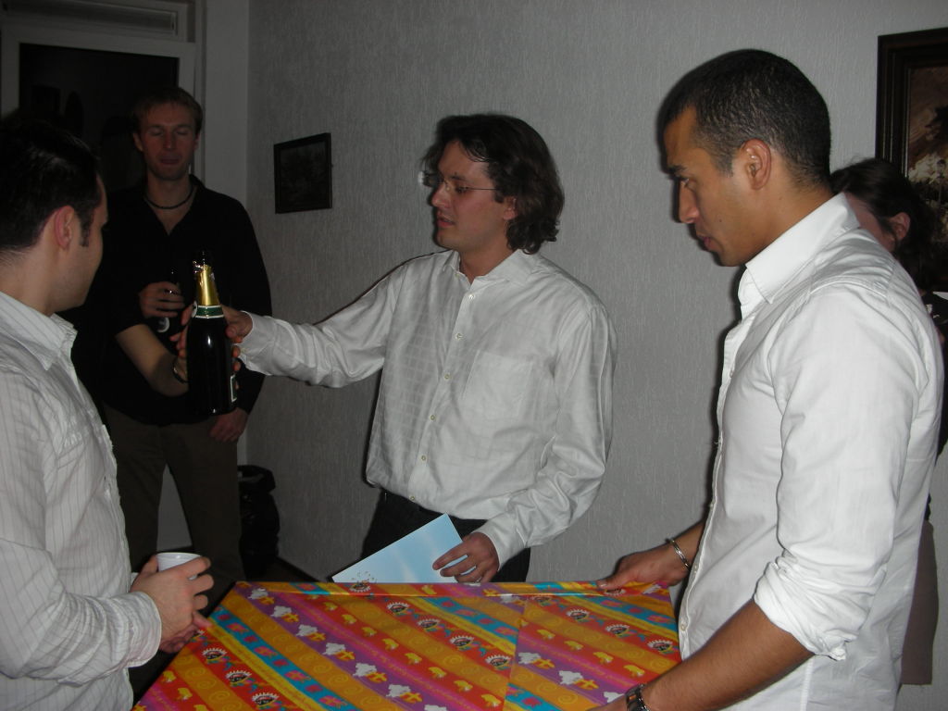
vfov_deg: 40.7
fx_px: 959
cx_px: 474
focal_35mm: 35
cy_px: 356
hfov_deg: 52.6
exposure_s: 1/60.1
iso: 50
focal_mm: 5.8
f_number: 3
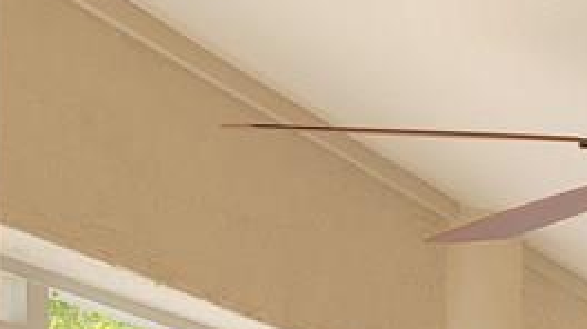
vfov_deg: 9.7
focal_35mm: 110
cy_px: 782
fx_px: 1711
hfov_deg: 17.2
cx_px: 934
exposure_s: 1/181
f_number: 2.4
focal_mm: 4.3
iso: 50
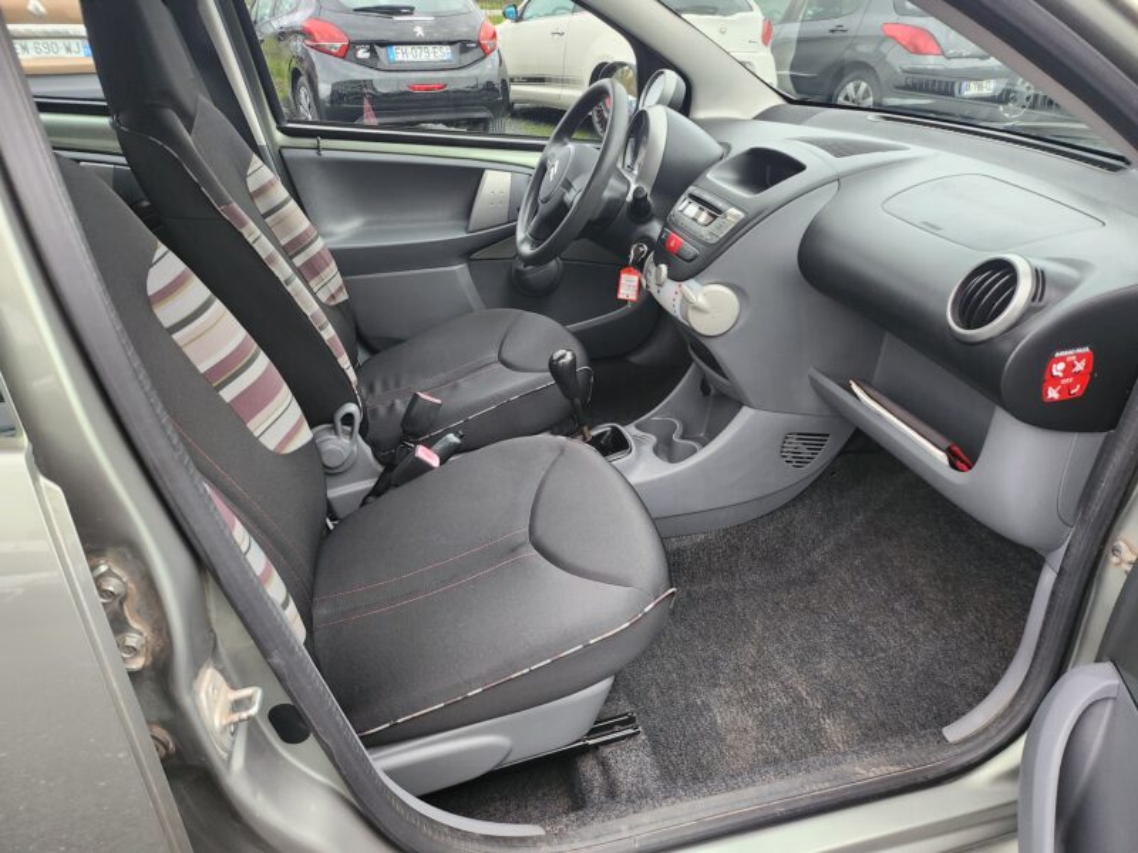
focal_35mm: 24
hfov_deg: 71.6
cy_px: 426
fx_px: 789
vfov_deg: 56.8
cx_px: 569
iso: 500
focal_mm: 5
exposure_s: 1/100
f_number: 1.8
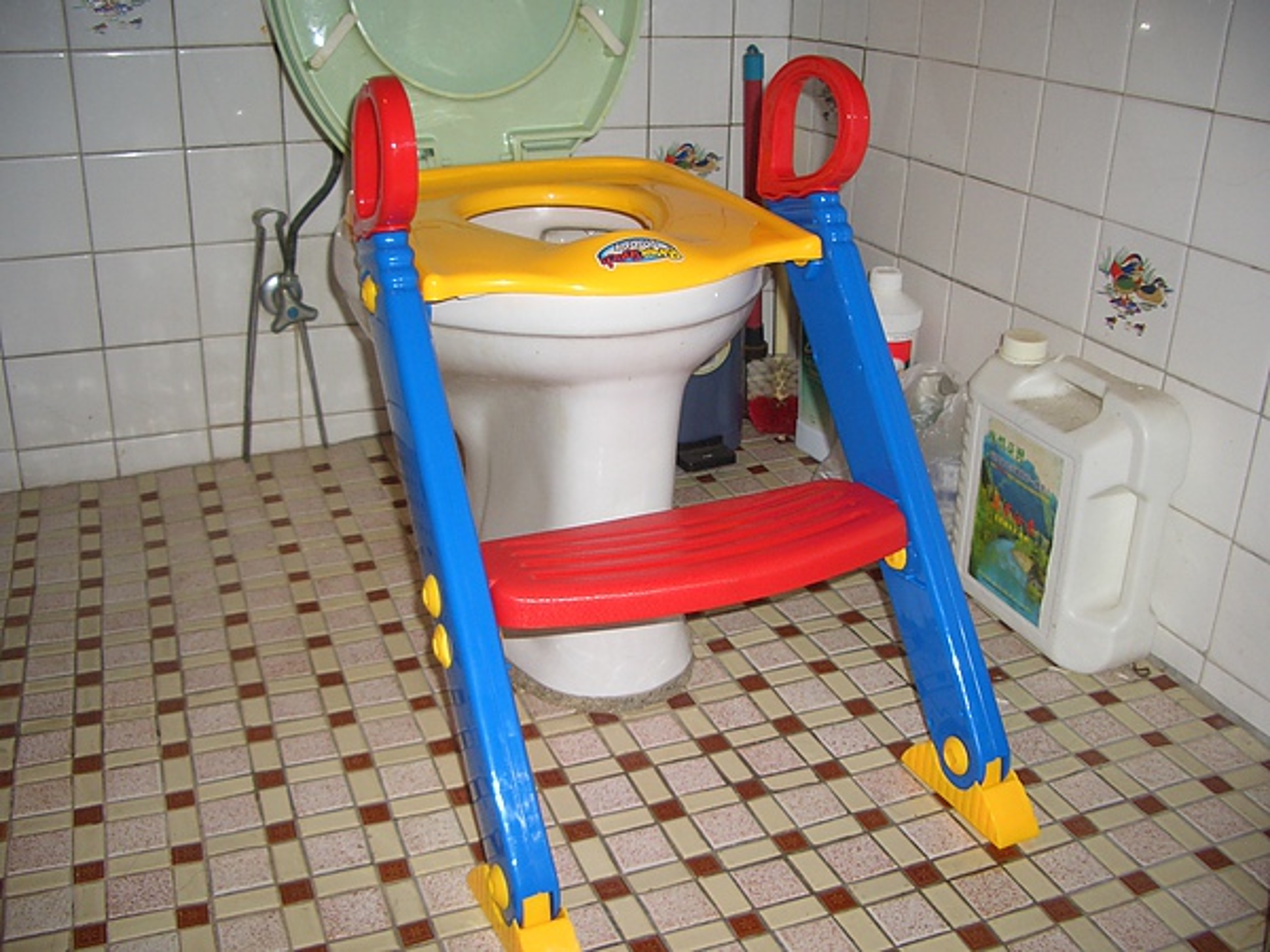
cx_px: 635
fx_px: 1284
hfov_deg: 52.6
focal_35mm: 35
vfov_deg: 40.7
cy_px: 476
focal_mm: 5.8
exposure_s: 1/60
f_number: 2.6
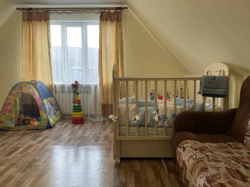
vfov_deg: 48.2
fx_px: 209
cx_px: 125
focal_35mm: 29
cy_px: 94
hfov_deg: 61.7
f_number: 1.8
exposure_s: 1/60
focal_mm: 3
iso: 80
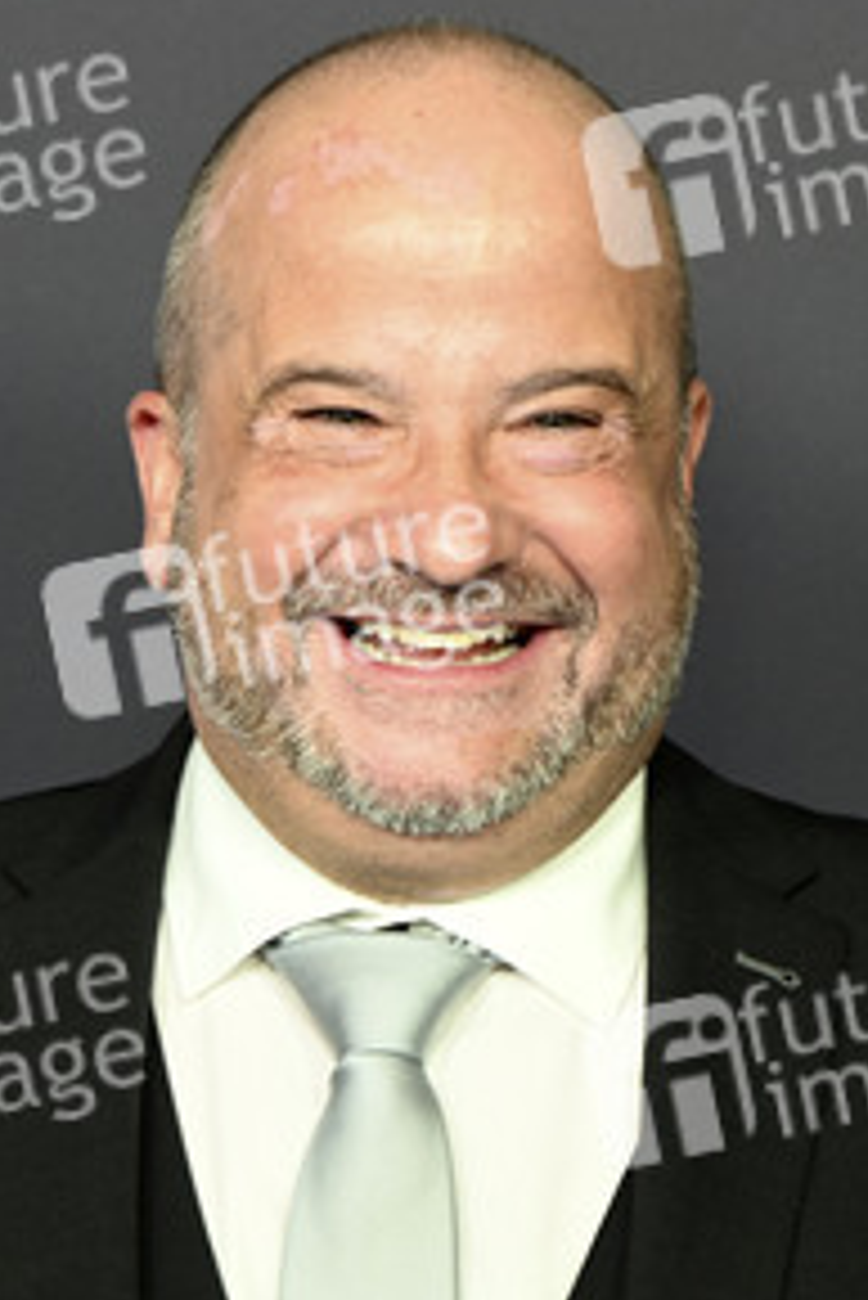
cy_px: 837
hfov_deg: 9.5
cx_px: 405
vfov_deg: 14.1
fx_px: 5237
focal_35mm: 145
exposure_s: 1/125
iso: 500
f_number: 6.3
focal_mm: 105
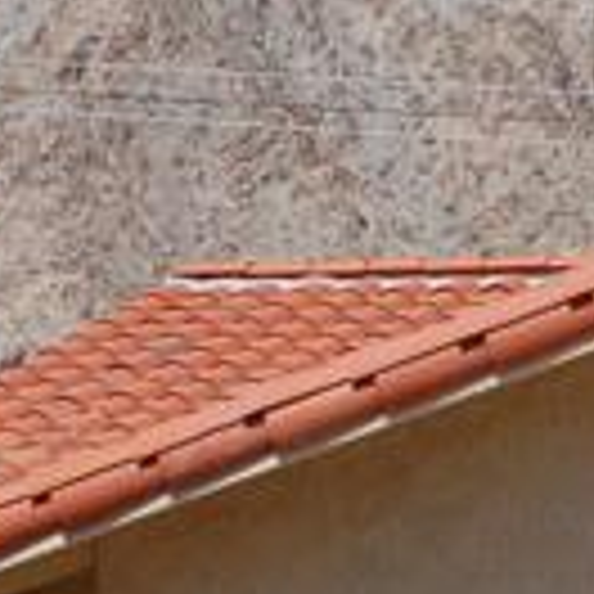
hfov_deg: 5.7
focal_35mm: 307
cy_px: 772
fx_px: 5966
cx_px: 796
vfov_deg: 5.7
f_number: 10
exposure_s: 1/400
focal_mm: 31
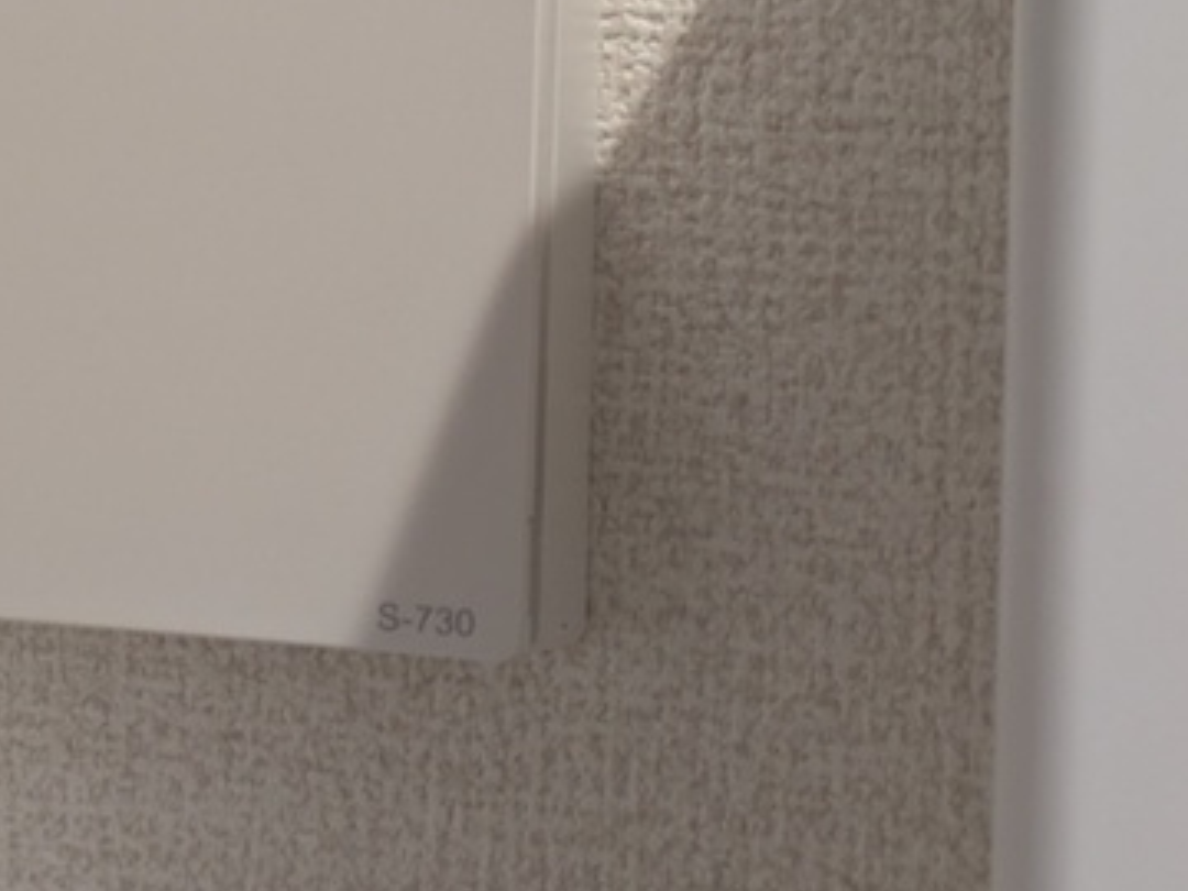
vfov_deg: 10.8
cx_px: -277
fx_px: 4667
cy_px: -66
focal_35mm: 136
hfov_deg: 14.0
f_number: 1.89
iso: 91
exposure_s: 1/25
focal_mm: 5.43
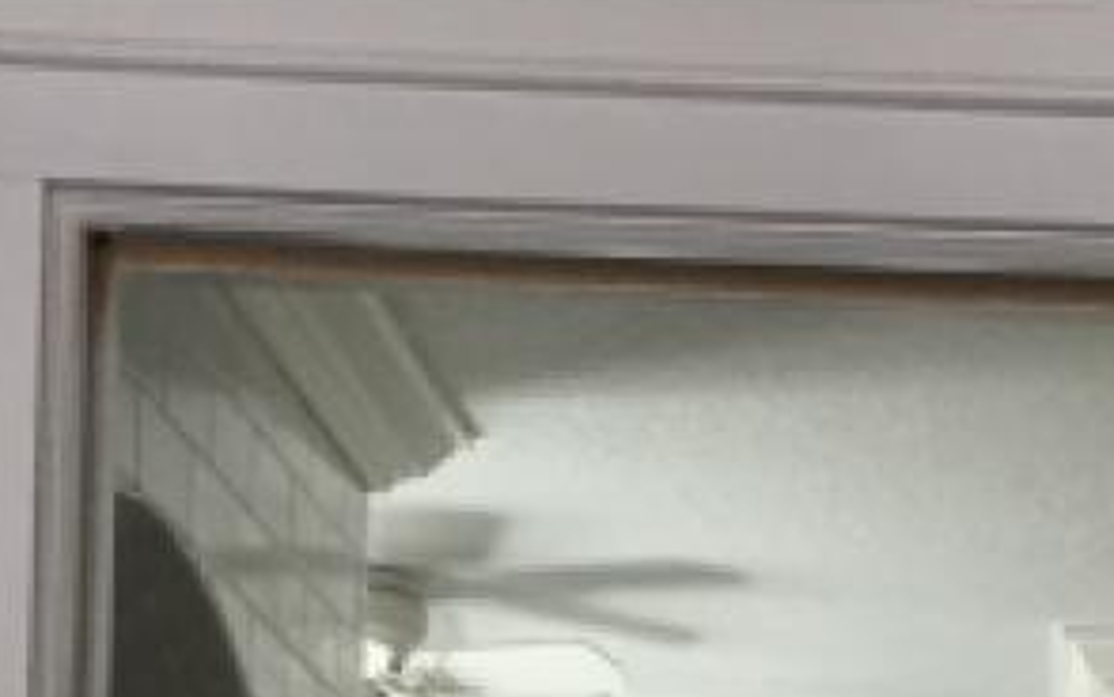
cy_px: 1434
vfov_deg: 11.0
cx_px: 943
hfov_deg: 19.2
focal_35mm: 107
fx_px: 3250
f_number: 2.2
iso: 125
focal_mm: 4.15
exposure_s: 1/30
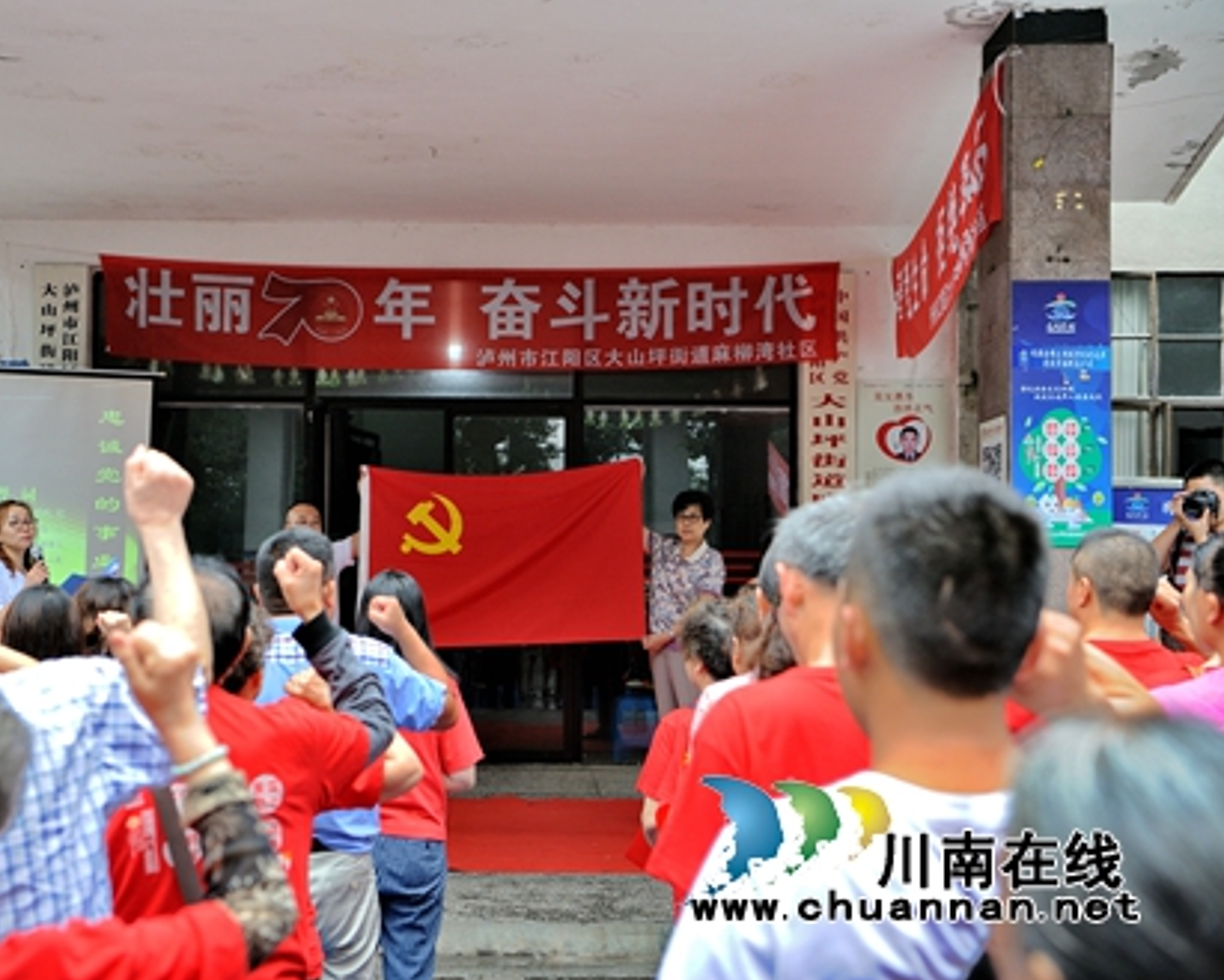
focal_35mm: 57
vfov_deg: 26.7
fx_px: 2065
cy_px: 490
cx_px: 488
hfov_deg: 32.9
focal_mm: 50
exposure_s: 1/320
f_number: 4.5
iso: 1250
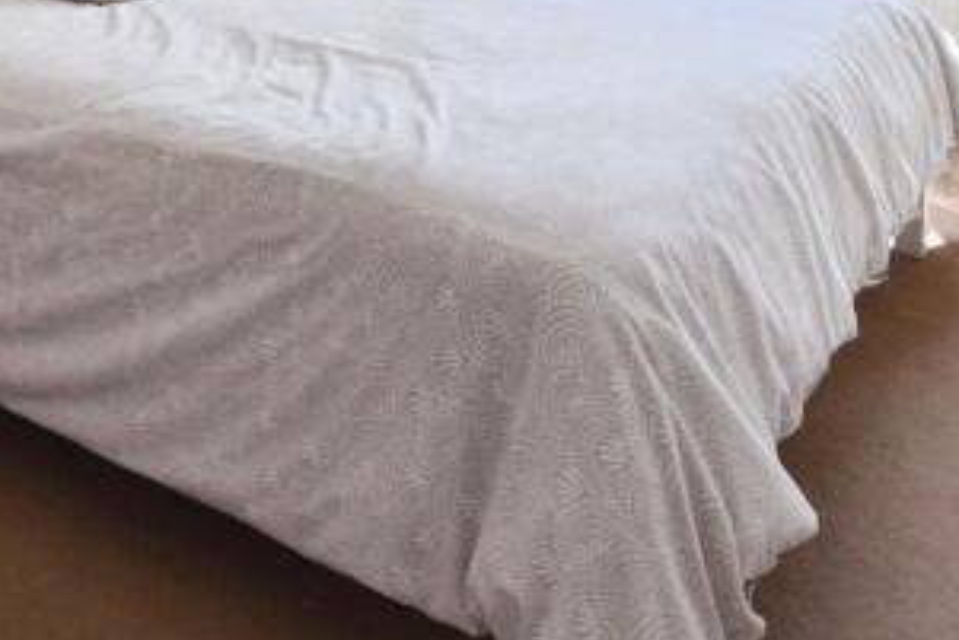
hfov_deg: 38.0
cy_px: -129
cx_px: 252
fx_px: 1359
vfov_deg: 24.1
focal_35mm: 51
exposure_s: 1/125
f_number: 6.3
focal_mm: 10
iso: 400
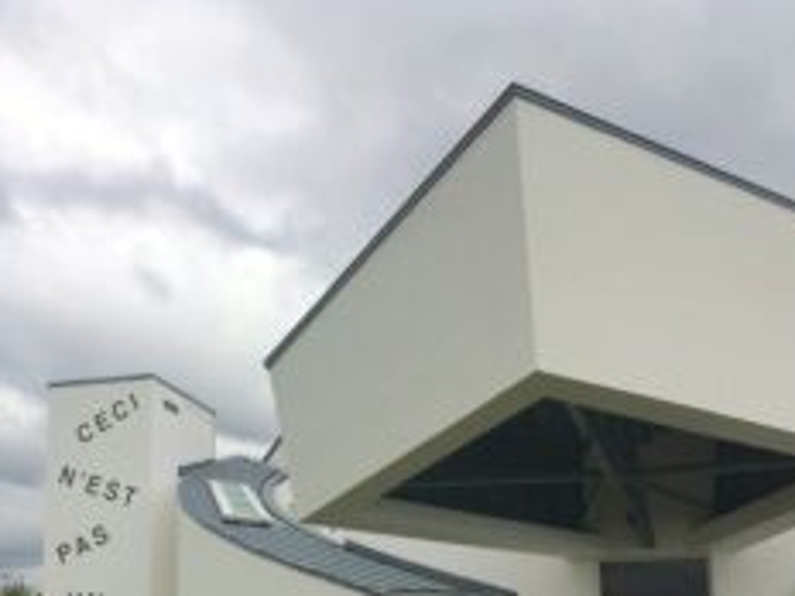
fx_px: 1148
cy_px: 476
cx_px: 326
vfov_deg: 28.5
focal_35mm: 50
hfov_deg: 38.1
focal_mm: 4.15
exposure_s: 1/605
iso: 25
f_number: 2.2
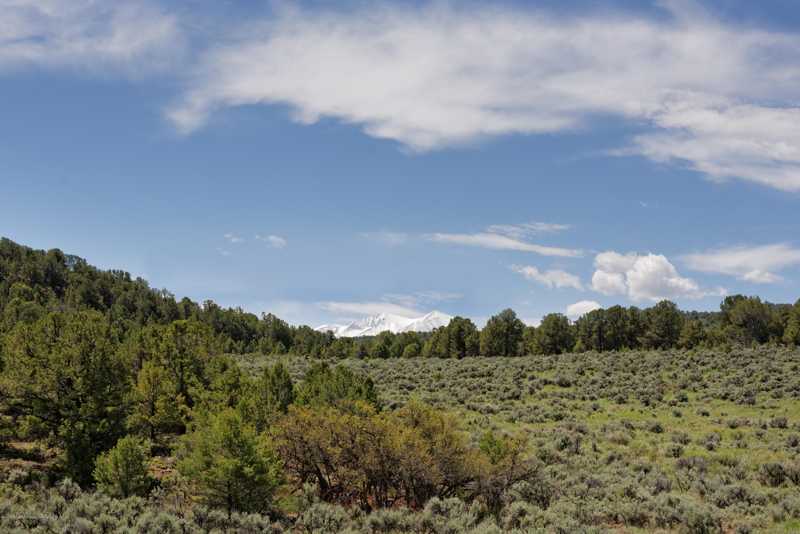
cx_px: 400
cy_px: 267
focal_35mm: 52
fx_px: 1156
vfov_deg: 26.0
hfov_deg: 38.2
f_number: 7.1
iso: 500
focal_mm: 52
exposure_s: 1/4000
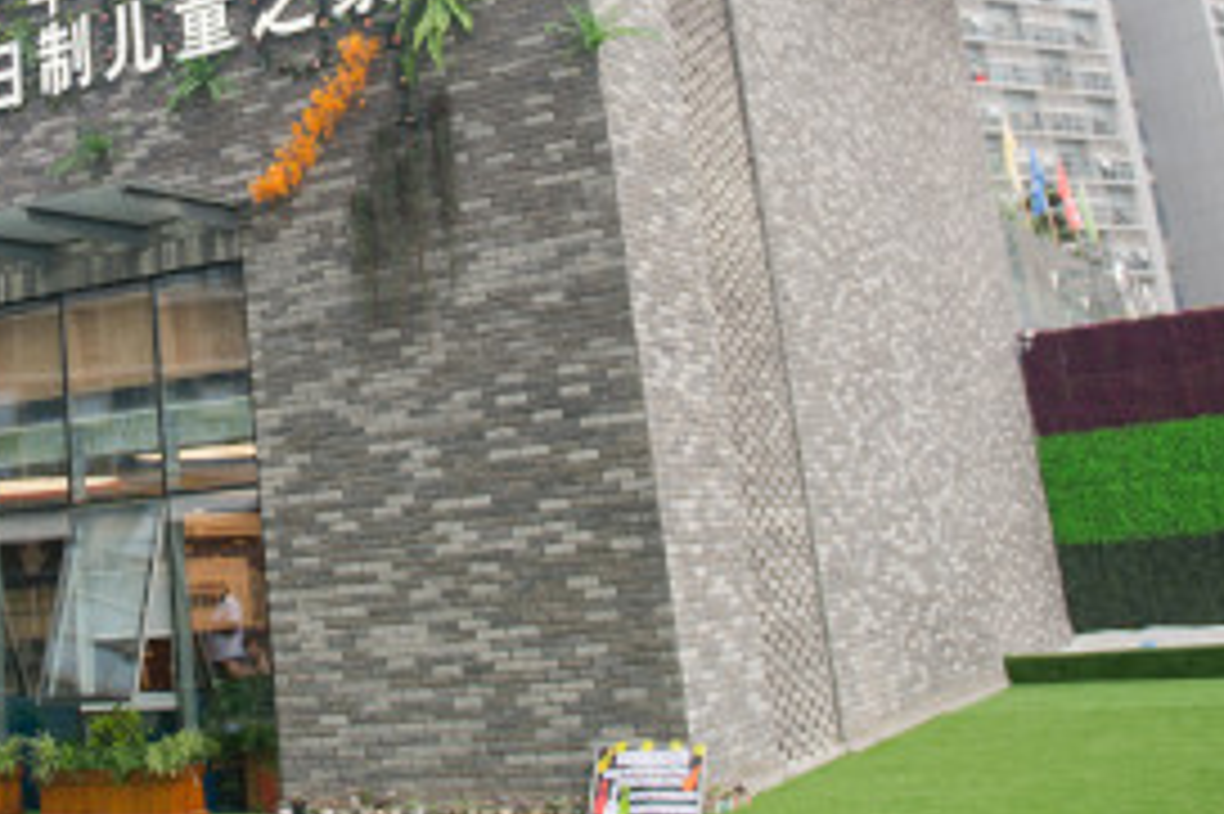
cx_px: 202
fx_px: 1801
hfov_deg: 36.0
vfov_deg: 24.5
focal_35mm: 53
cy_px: 40
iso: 400
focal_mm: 24
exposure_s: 1/250
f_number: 2.8
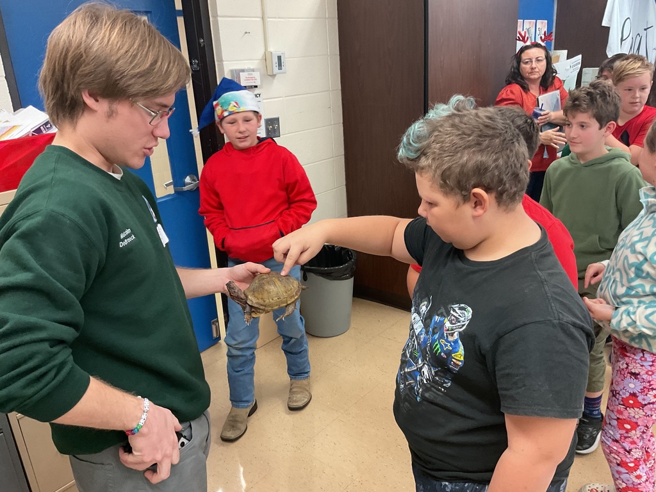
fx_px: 550
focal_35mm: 29
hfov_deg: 61.7
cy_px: 246
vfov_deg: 48.2
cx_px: 328
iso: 125
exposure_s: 1/60
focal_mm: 3
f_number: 1.8
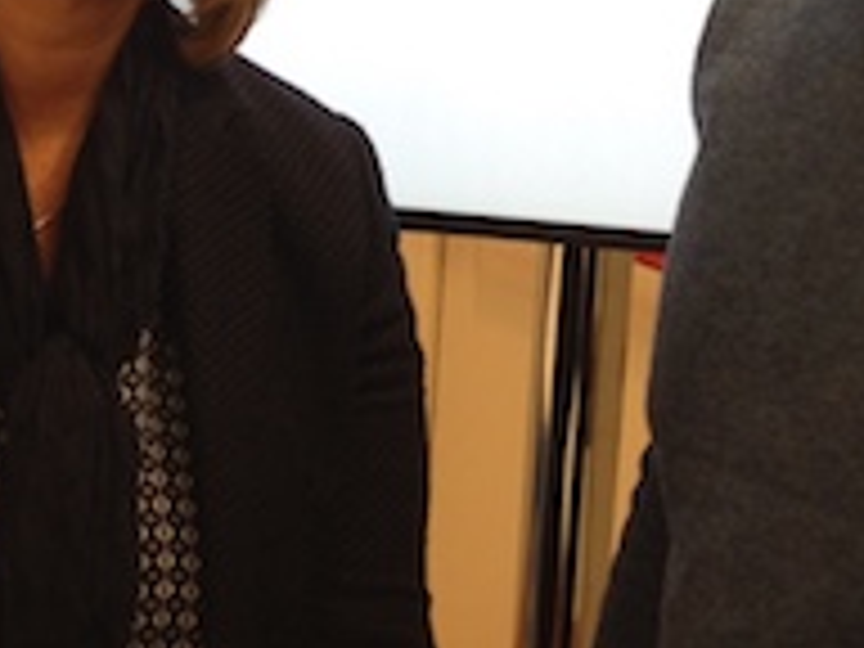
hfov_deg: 16.1
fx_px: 3045
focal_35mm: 122
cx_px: 315
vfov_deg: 12.1
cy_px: 200
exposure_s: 1/60
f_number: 2.4
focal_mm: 4.12
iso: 64
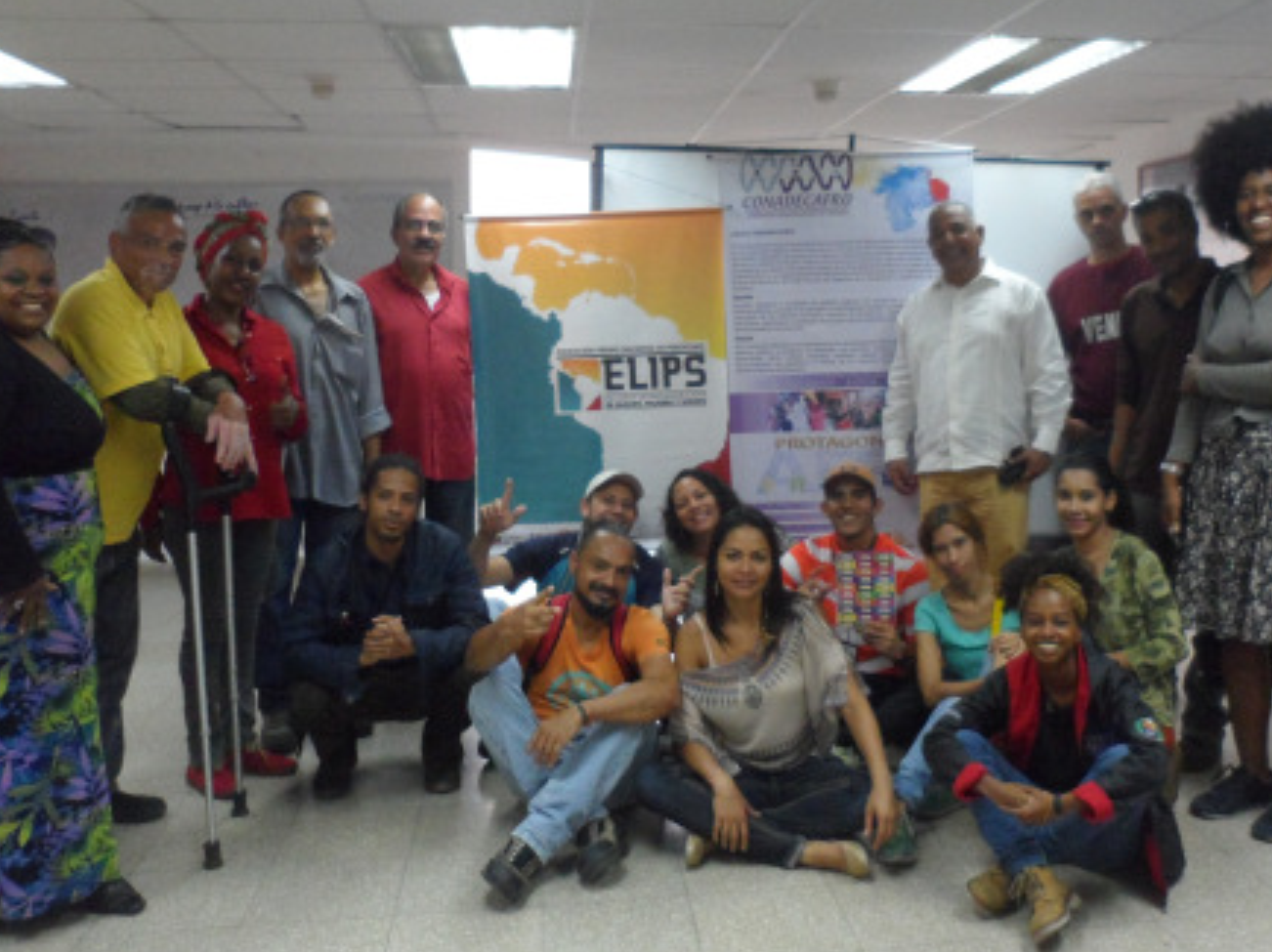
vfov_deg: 40.4
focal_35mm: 35
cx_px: 742
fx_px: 1285
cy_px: 366
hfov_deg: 52.4
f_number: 3.3
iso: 400
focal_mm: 4.9
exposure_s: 1/45
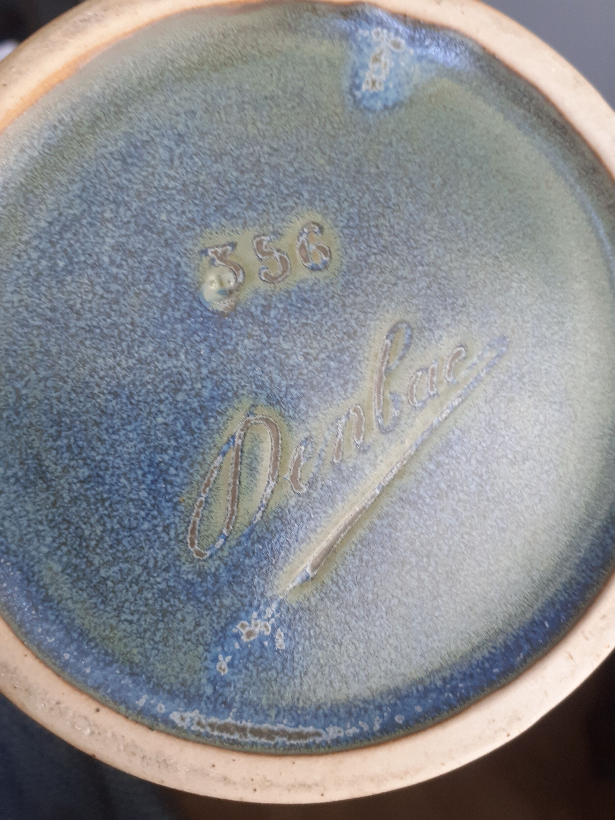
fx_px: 640
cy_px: 410
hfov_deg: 51.4
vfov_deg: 65.3
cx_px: 308
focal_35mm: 27
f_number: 1.9
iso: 64
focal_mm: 3.6
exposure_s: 1/50
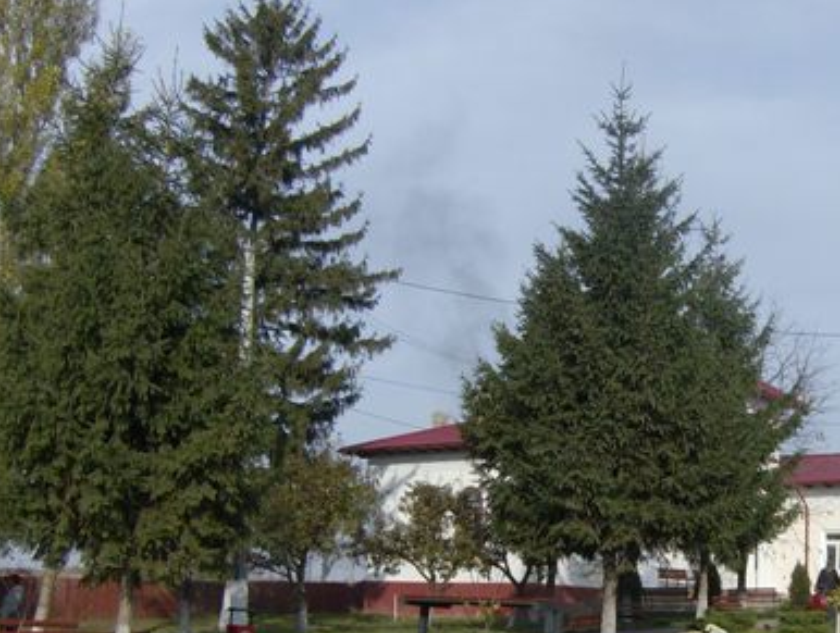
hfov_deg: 33.5
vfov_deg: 26.0
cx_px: 644
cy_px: 420
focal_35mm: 56
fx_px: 1361
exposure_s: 1/773
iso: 100
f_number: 4.7
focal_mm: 6
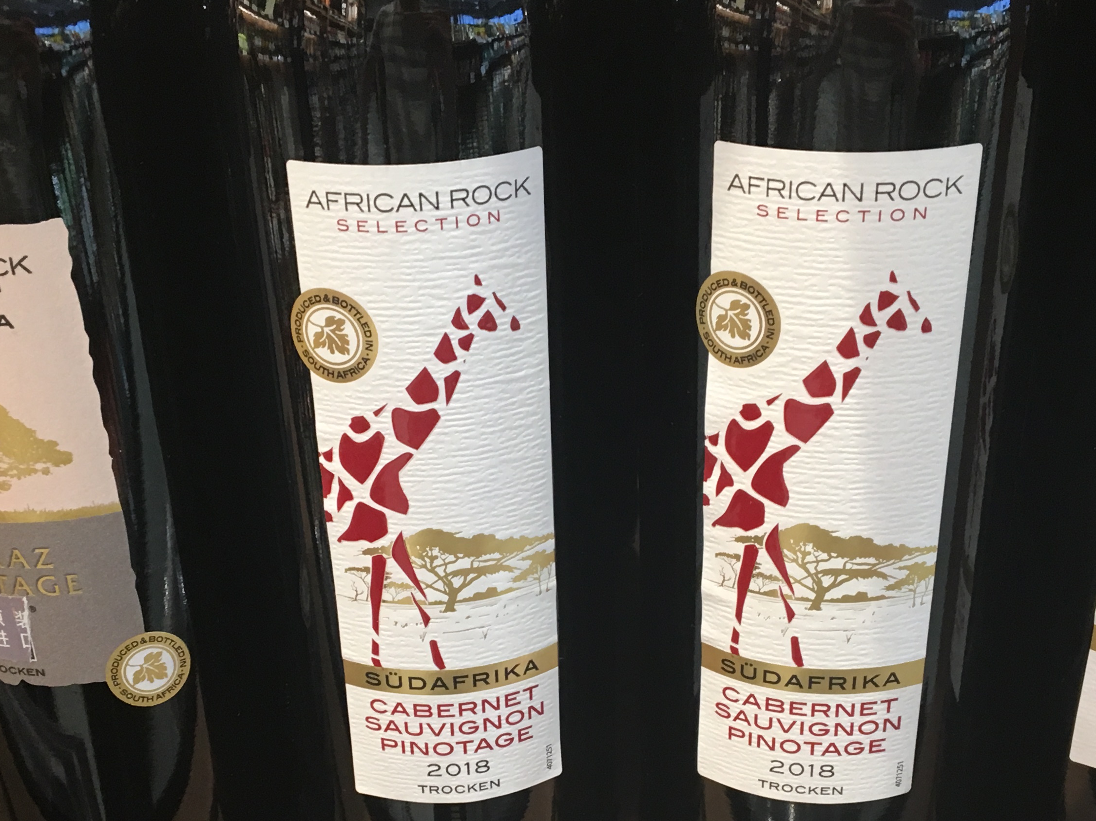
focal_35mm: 52
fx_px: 1646
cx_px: 541
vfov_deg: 27.6
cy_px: 619
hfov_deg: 36.8
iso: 125
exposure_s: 1/33
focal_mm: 4.15
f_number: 2.2
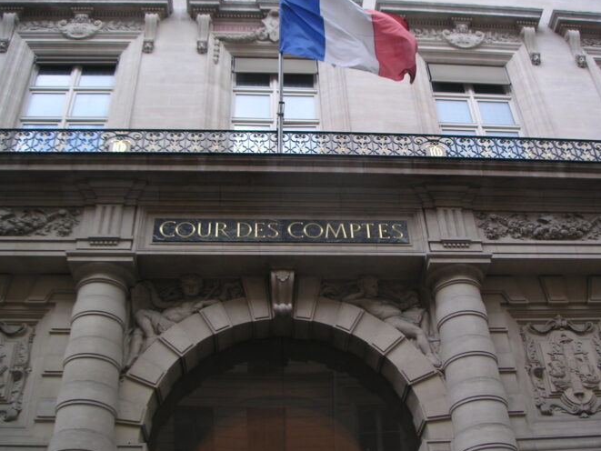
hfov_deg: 43.8
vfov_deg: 33.6
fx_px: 747
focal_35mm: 43
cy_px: 236
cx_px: 306
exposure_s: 1/90
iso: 50
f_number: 2.8
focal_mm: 5.7
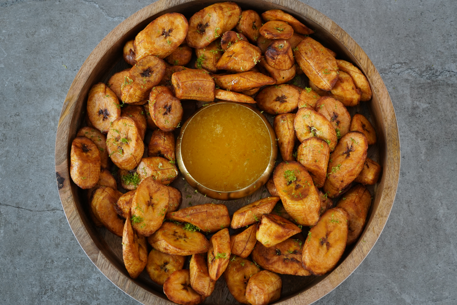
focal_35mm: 45
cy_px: 152
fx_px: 571
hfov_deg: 43.6
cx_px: 228
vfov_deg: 29.9
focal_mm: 30
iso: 500
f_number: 4
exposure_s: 1/160
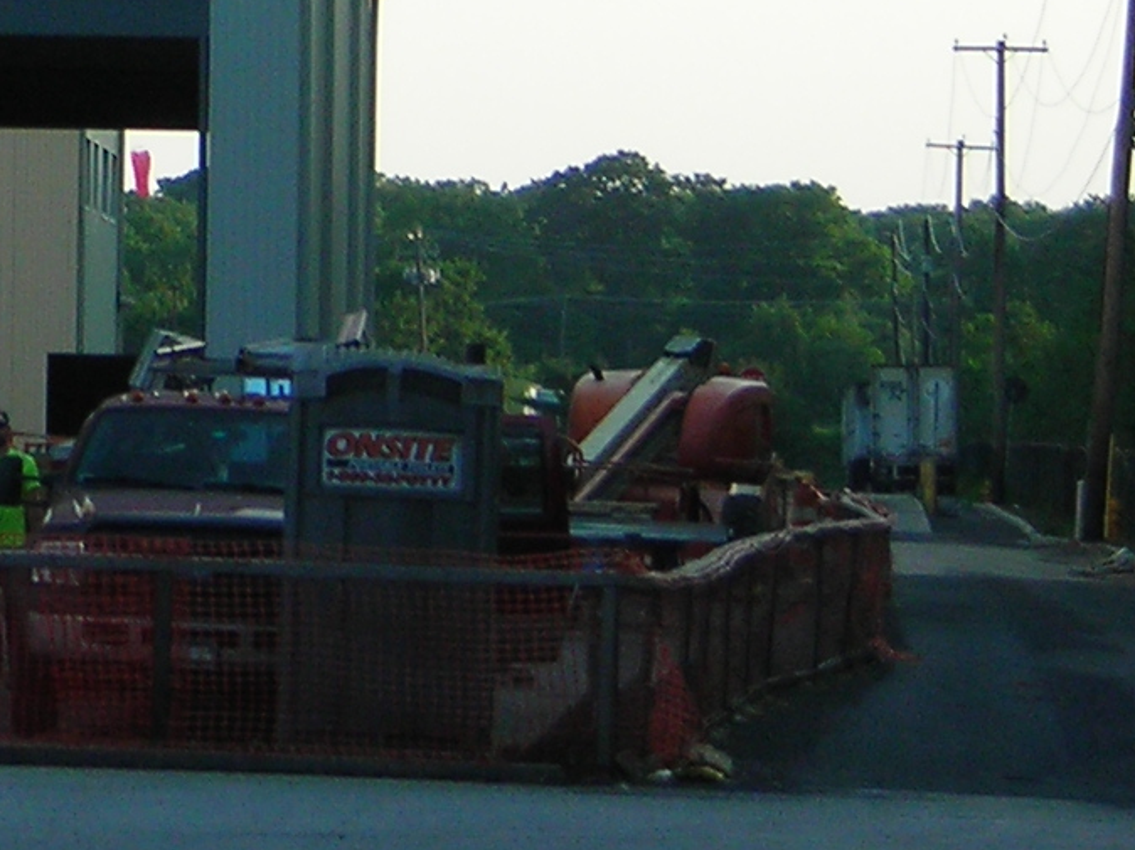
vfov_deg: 5.8
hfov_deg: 7.8
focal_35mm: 250
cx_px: -512
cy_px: -715
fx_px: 8194
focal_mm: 10.8
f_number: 3.9
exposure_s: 1/286
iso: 70
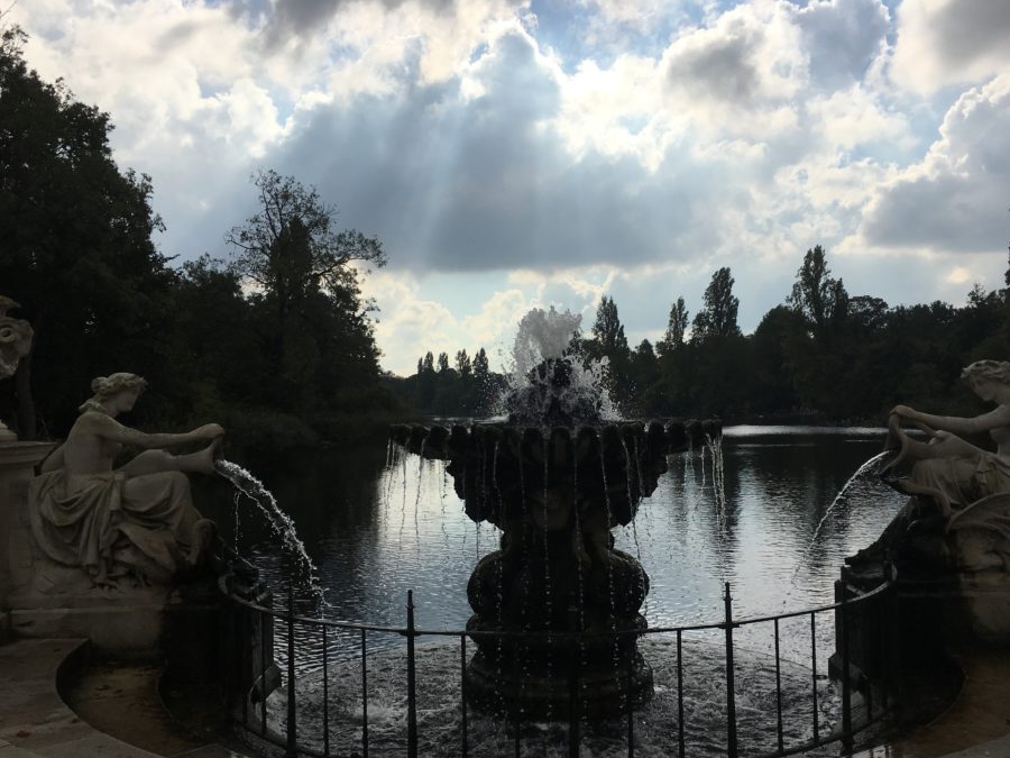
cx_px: 539
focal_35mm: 33
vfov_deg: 42.9
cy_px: 426
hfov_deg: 55.3
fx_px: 963
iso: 25
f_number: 2.2
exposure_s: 1/4525
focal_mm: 4.15
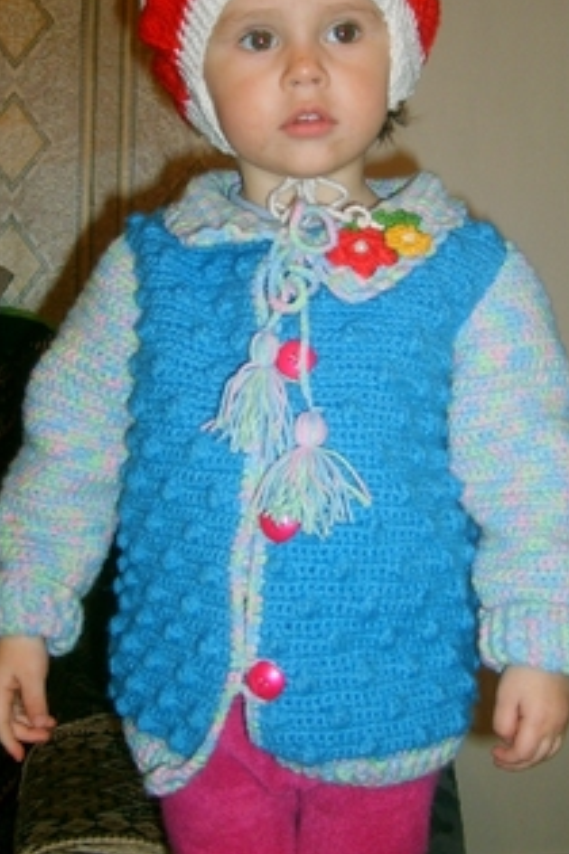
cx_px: 320
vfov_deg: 38.1
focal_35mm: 52
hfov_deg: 26.0
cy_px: 361
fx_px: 1233
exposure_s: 1/30
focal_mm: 5.8
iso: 100
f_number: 2.8
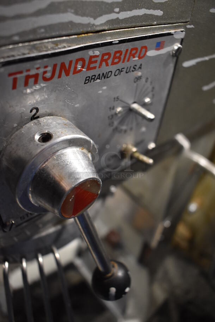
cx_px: 108
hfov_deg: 48.0
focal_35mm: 27
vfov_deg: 67.3
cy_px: 161
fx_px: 241
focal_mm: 18
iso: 2000
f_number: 4
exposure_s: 1/60
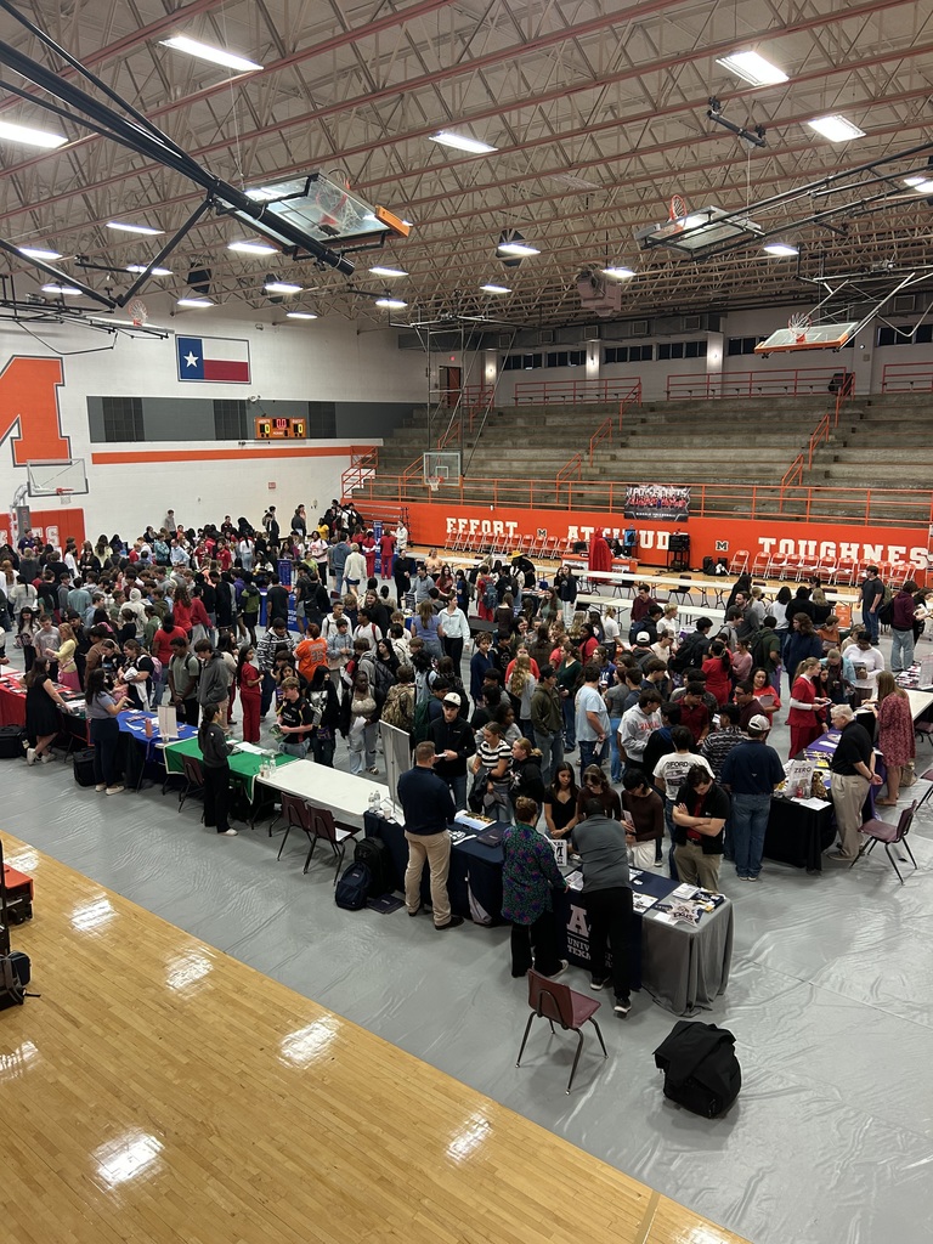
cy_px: 622
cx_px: 466
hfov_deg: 53.1
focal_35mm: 26
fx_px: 934
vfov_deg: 67.3
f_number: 1.5
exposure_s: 1/60
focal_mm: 5.7
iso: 125
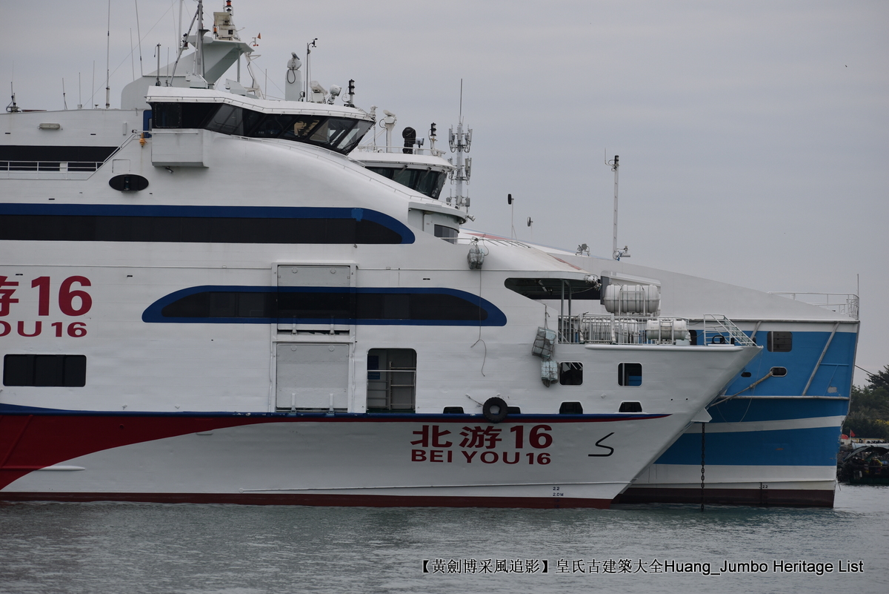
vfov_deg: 9.0
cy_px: 297
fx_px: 3779
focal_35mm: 153
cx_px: 444
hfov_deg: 13.4
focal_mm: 102
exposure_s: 1/250
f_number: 5.6
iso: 200
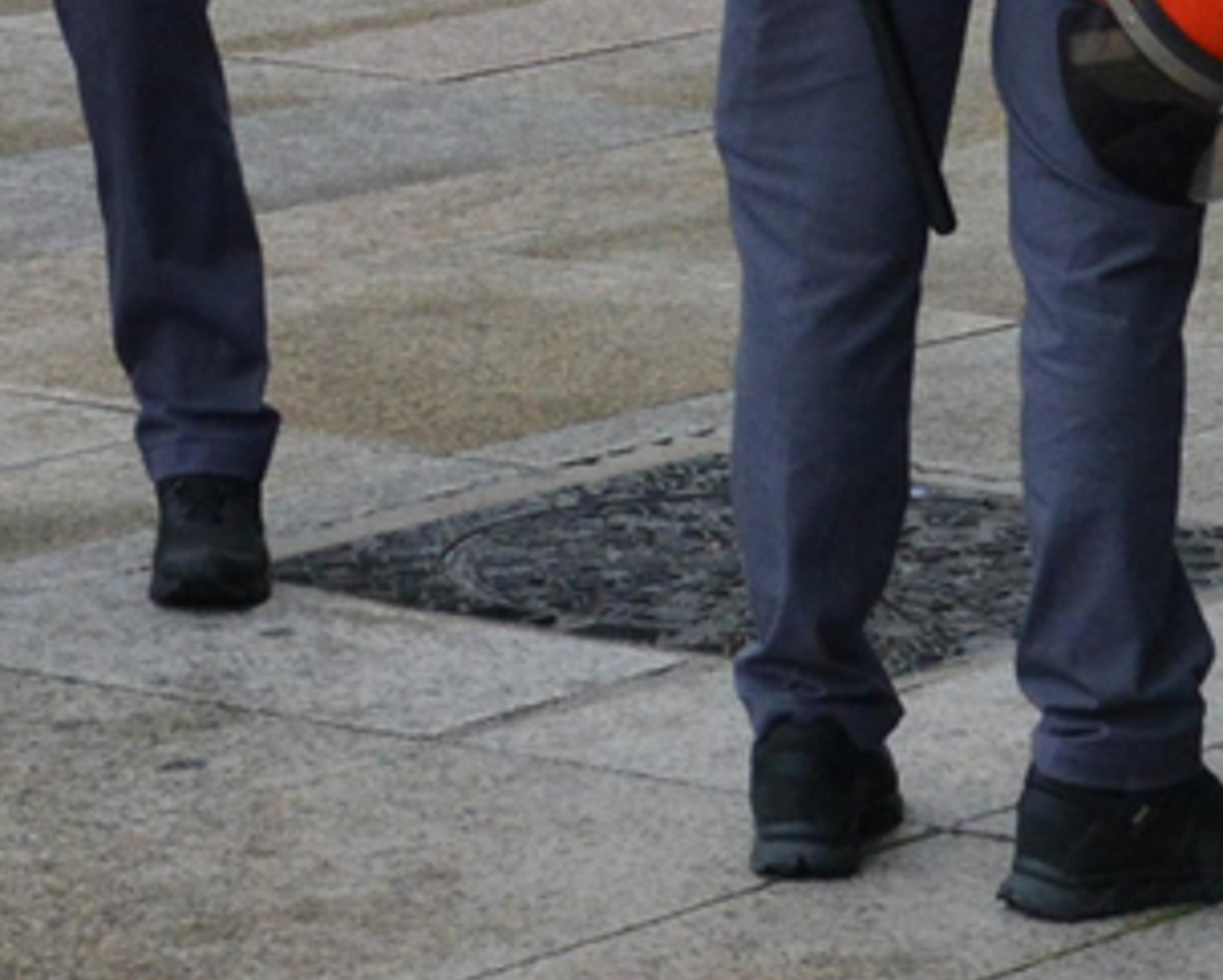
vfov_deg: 6.2
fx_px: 8765
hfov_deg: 7.9
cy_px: -1112
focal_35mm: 242
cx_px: -49
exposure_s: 1/500
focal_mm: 26
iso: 800
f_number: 5.6
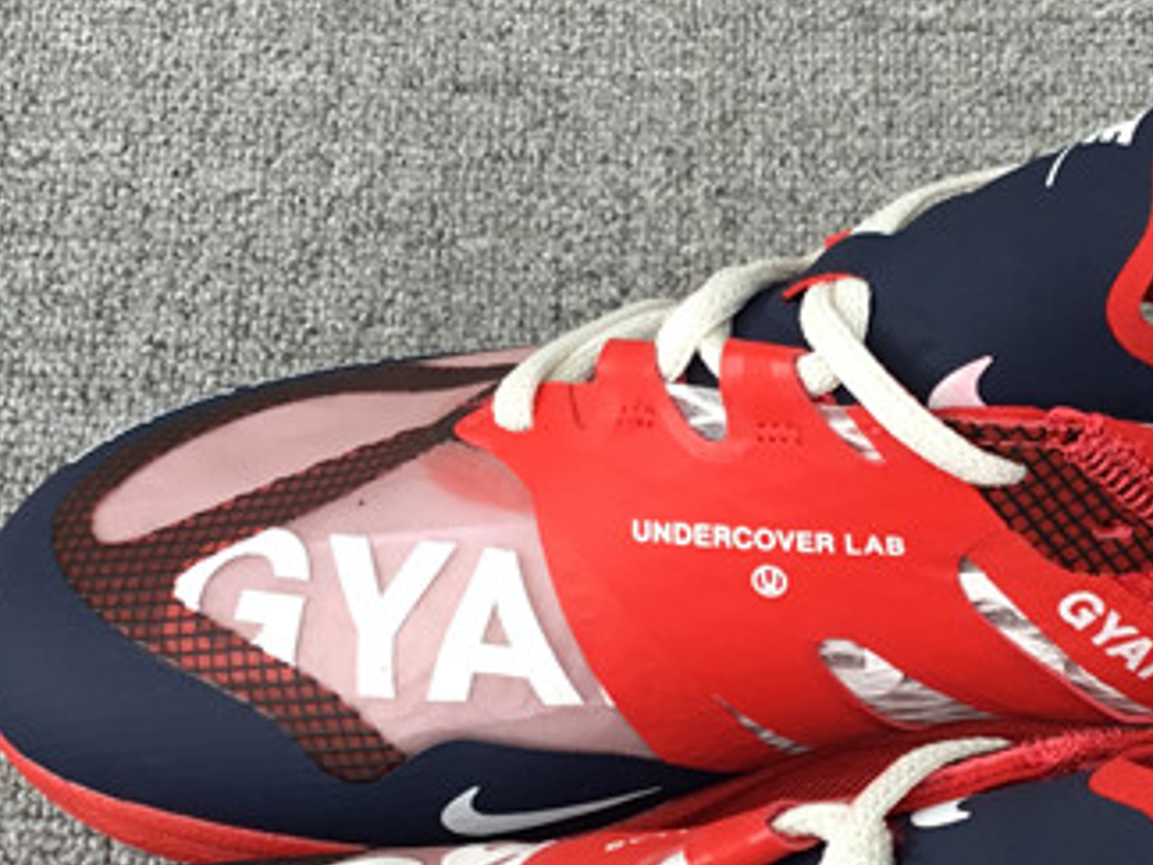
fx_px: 2865
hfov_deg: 22.5
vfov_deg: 17.1
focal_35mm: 86
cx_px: 900
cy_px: 667
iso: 25
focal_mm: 3.3
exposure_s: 1/50
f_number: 2.4
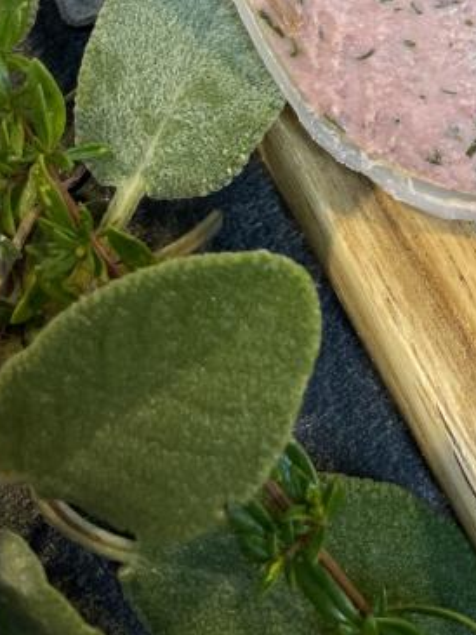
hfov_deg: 18.4
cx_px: 568
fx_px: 1393
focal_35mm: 76
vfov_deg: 22.0
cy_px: -272
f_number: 1.6
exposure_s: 1/100
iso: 125
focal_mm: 4.2
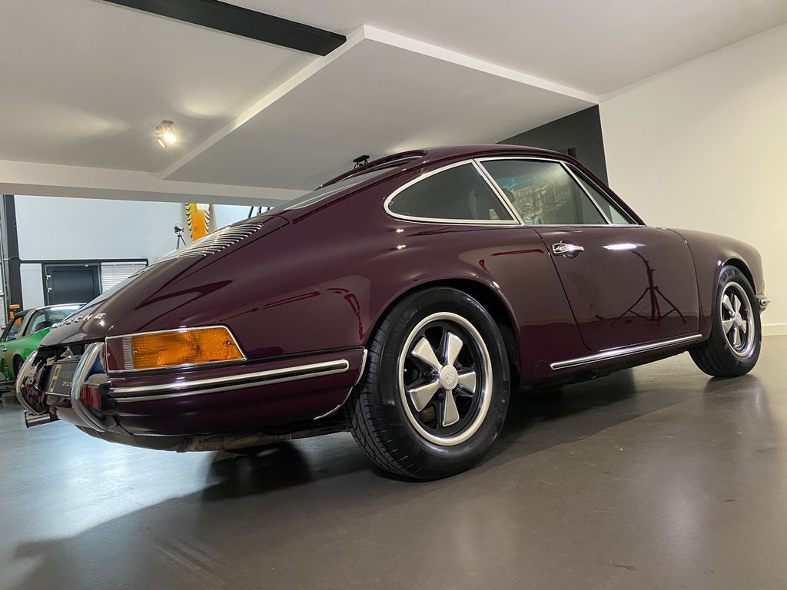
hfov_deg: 67.3
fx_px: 591
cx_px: 394
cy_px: 295
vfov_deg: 53.1
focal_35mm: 26
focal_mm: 4.25
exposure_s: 1/56
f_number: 1.8
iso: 500
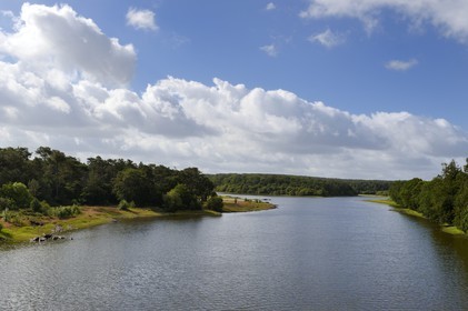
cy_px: 156
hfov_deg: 58.8
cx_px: 234
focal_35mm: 32
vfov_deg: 41.1
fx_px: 416
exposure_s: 1/200
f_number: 16
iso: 200
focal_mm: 32
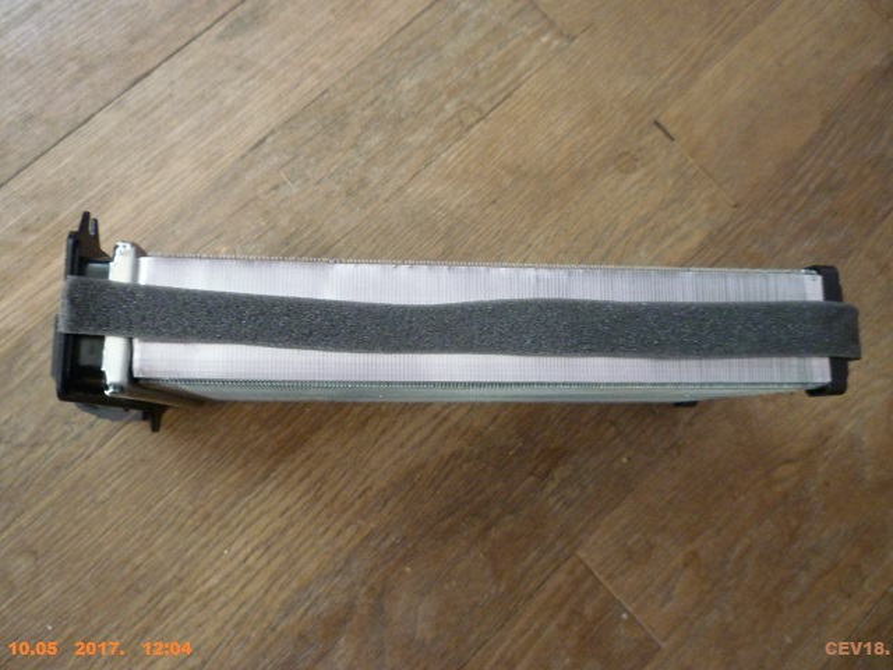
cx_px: 446
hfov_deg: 61.7
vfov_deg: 48.2
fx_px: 748
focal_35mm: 29
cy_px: 335
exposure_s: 1/15
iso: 400
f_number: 3.3
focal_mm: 5.2
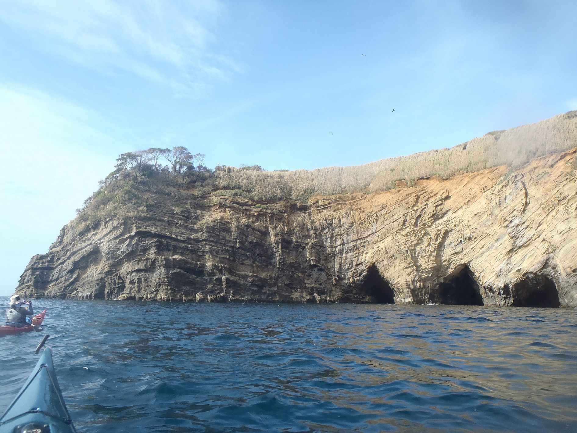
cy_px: 216
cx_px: 288
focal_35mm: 28
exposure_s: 1/60
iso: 125
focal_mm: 5
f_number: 11
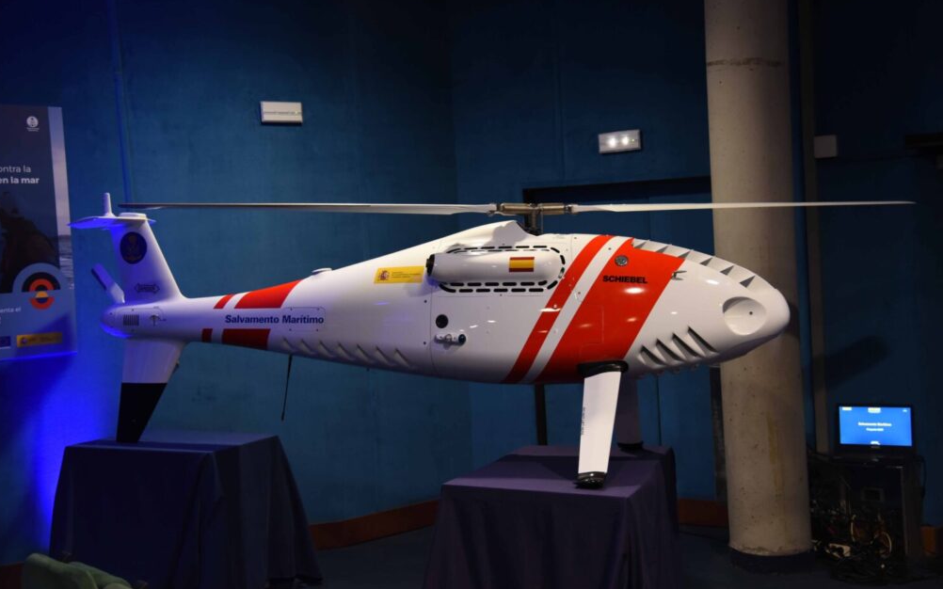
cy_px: 280
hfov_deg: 40.3
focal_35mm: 50
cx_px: 469
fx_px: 1285
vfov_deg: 25.8
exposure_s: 1/100
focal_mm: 48
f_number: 4
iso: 2000
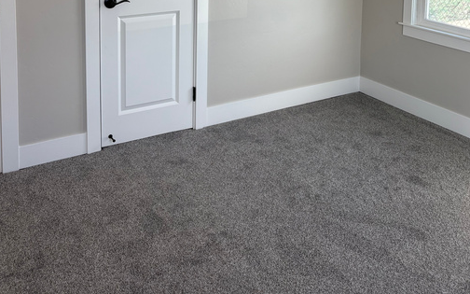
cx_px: 263
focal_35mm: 42
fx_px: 538
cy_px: -35
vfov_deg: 27.7
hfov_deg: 47.1
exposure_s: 1/262
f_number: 1.6
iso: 64
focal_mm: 5.96
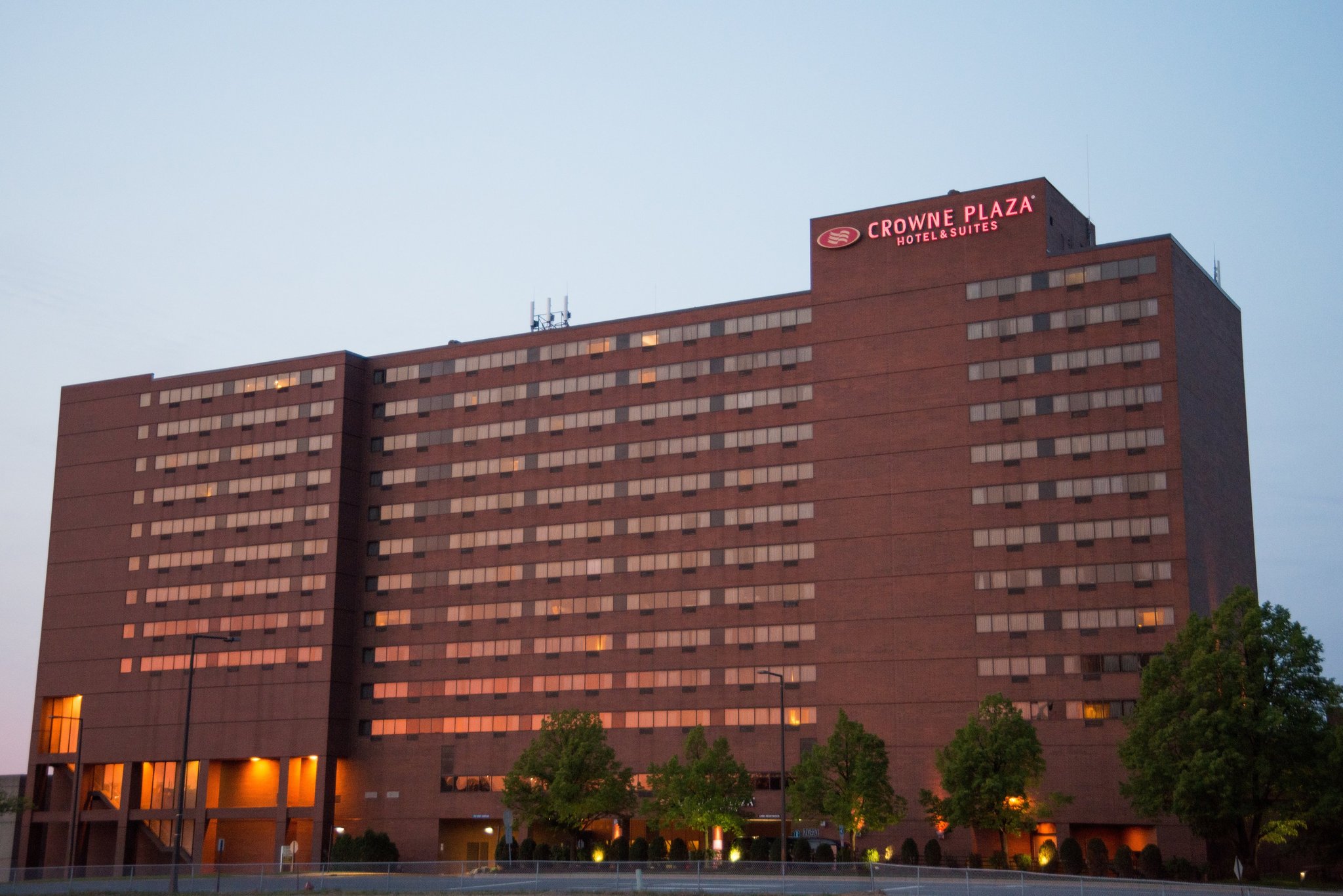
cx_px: 672
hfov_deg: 39.6
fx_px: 1866
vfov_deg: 27.0
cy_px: 448
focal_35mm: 50
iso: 2500
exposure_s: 1/60
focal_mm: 50
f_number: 4.8
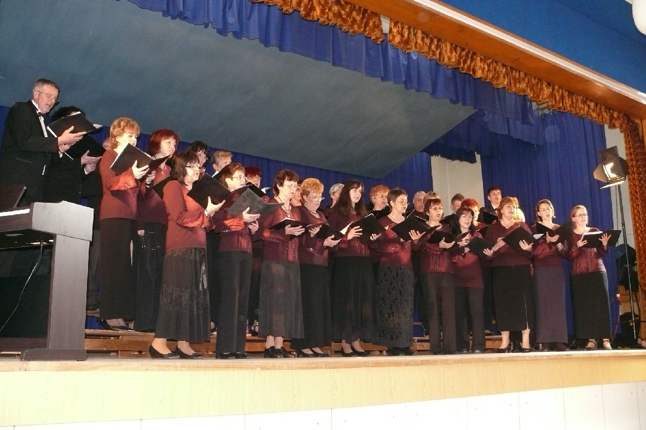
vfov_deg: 35.9
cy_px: 189
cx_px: 324
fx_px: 664
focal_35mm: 37
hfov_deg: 51.9
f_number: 2.8
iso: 400
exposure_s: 1/30
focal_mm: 7.4
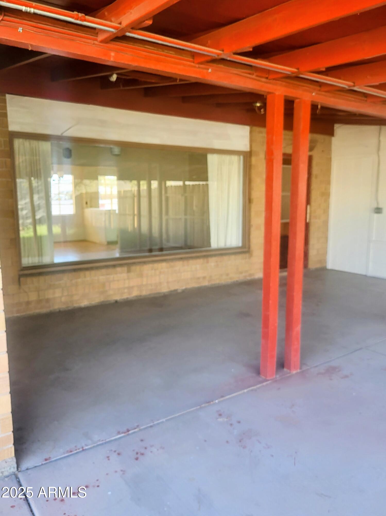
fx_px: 387
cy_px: 258
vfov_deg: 67.3
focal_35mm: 26
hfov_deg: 53.0
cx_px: 193
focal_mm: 5.4
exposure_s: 1/120
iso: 80
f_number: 1.8
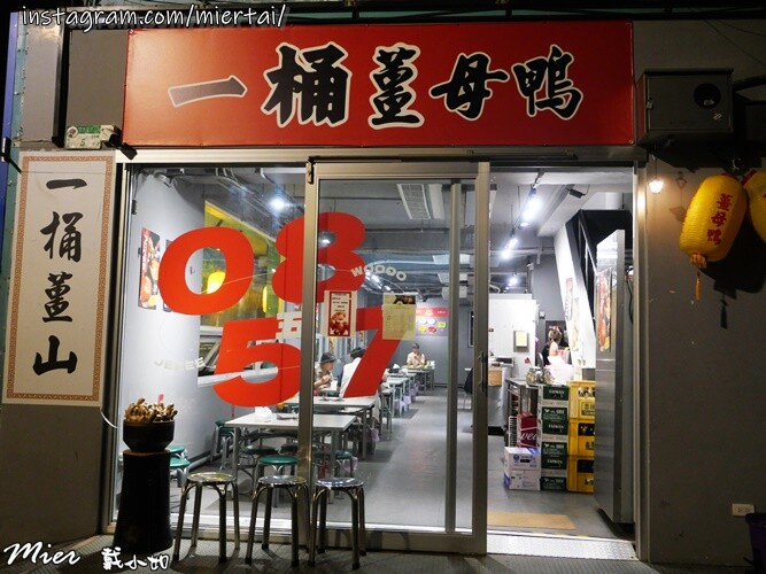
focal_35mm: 32
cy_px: 287
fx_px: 708
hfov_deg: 56.8
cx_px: 383
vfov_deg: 44.1
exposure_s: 1/60
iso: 2000
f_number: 3.9
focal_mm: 16
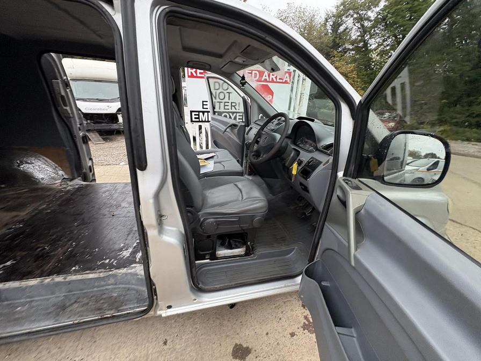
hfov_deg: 102.1
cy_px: 180
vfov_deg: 85.7
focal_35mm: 14
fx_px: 195
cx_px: 240
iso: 100
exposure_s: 1/99
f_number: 2.2
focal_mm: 2.22
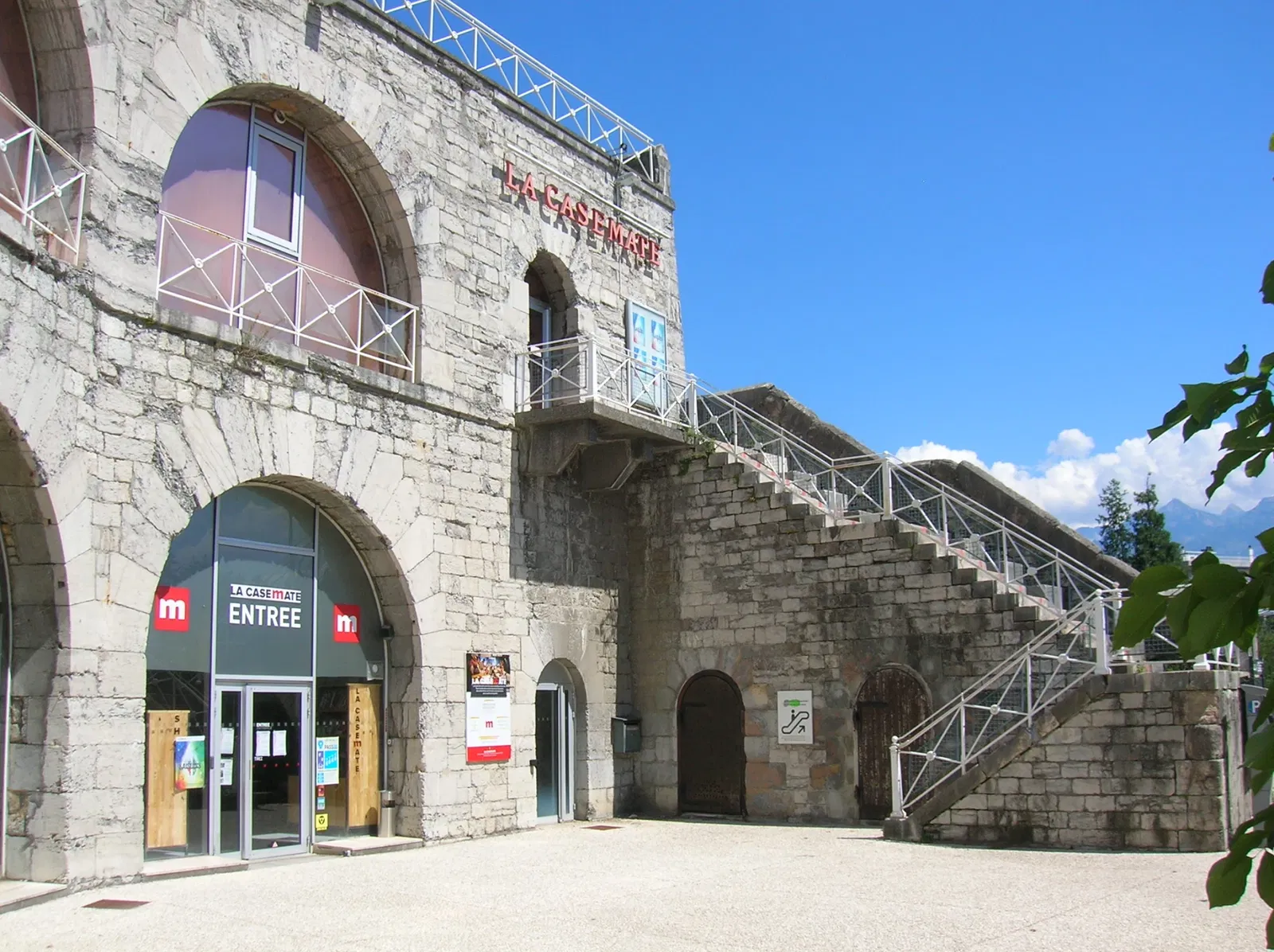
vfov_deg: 41.7
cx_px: 637
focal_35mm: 34
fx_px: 1250
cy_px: 476
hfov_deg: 54.0
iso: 50
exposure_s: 1/472
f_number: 4.9
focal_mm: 5.7
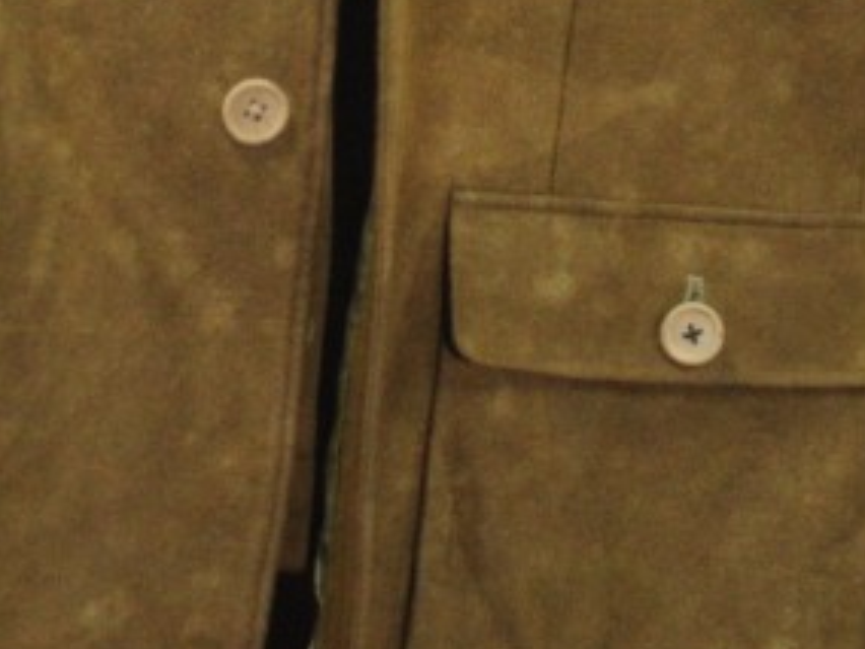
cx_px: 338
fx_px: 7022
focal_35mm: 281
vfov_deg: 5.2
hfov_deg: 7.0
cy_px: -518
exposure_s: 1/125
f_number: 2.8
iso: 3200
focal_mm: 52
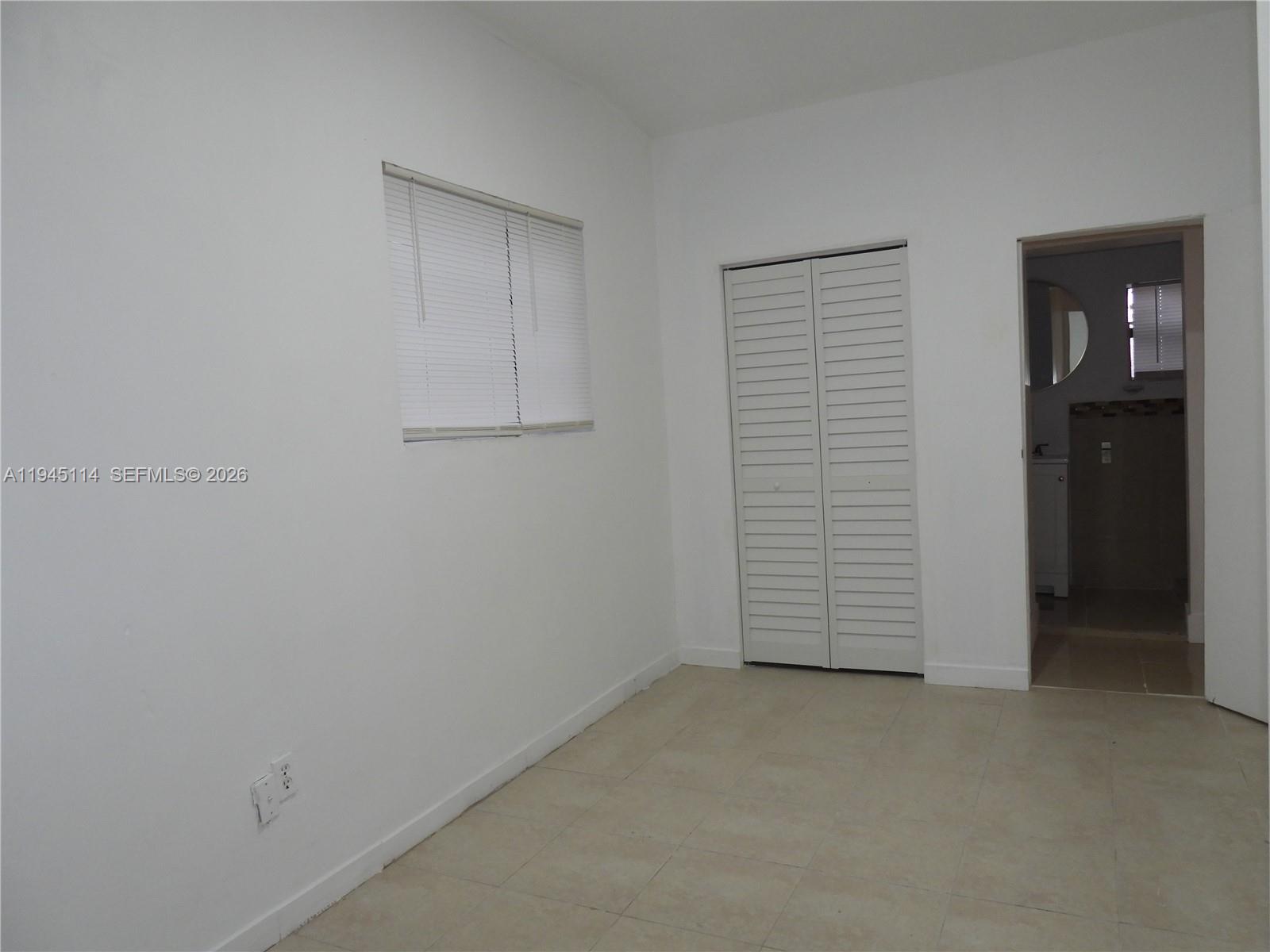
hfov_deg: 71.6
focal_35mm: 24
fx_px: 881
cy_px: 476
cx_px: 635
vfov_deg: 56.8
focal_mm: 4.3
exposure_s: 1/30
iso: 200
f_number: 2.8
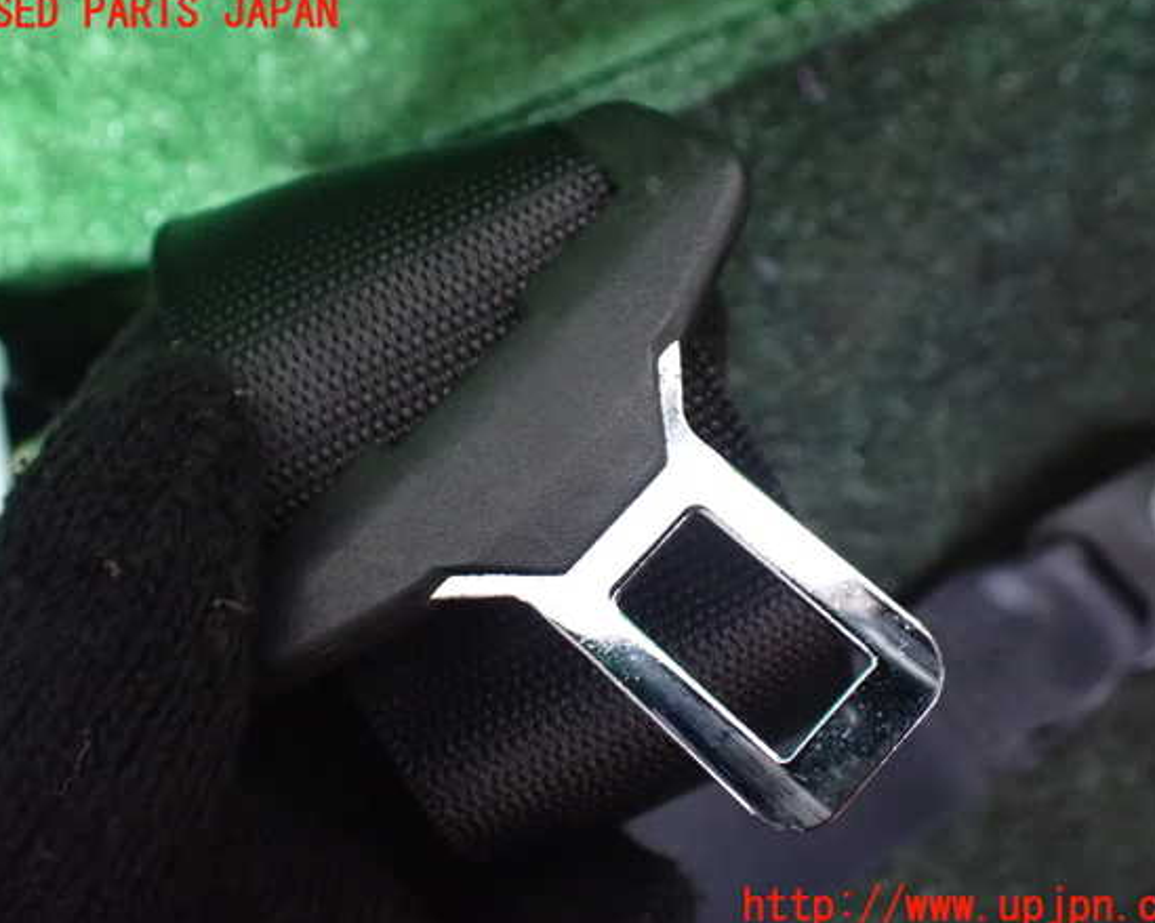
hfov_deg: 55.7
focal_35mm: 32
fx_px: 1094
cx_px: 587
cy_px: 460
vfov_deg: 45.8
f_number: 2.3
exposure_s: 1/30
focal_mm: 5.4
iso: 1600
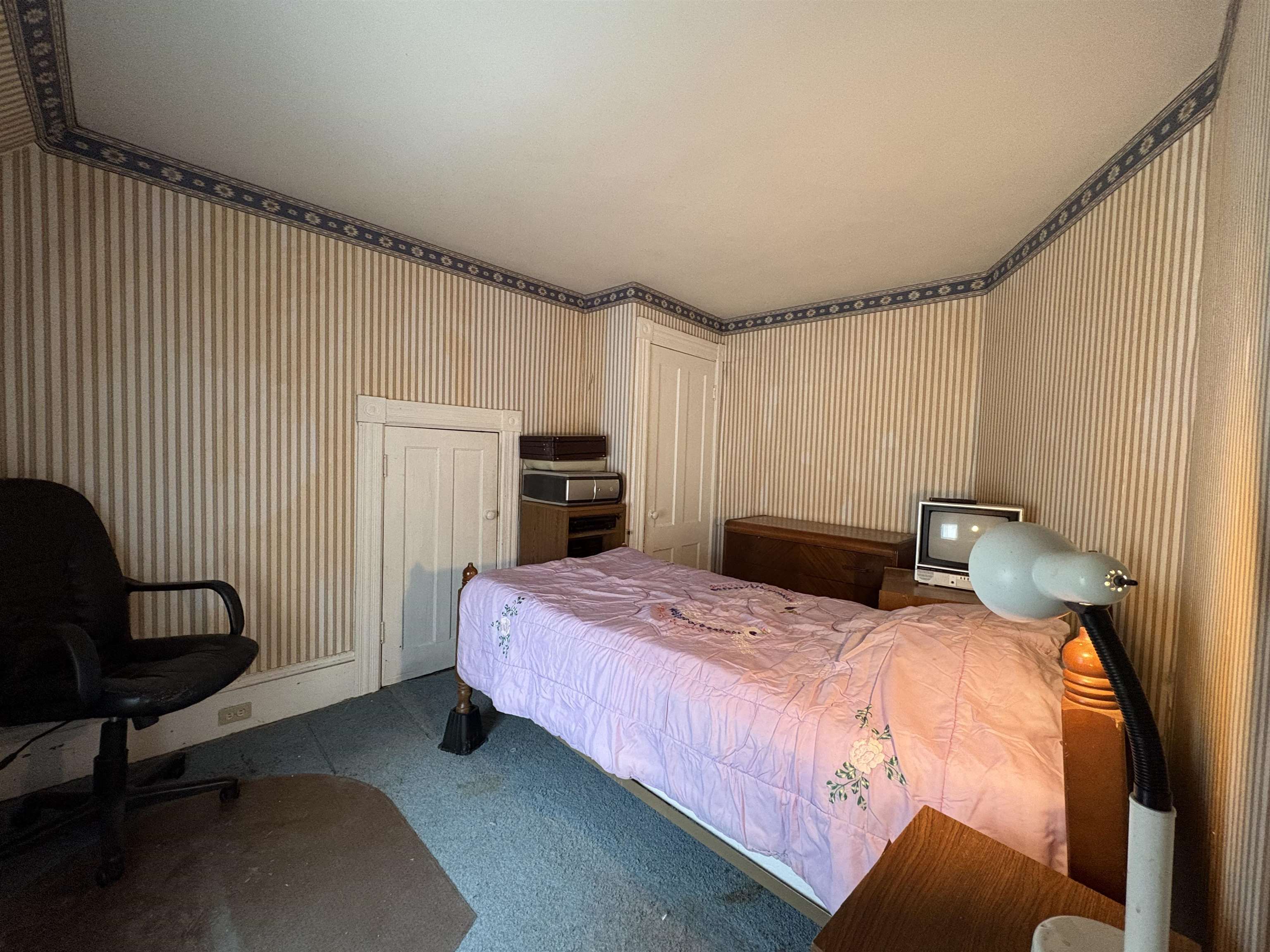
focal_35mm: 14
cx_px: 635
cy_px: 476
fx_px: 514
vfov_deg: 85.7
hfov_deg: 102.1
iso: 640
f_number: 2.2
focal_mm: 2.22
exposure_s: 1/60
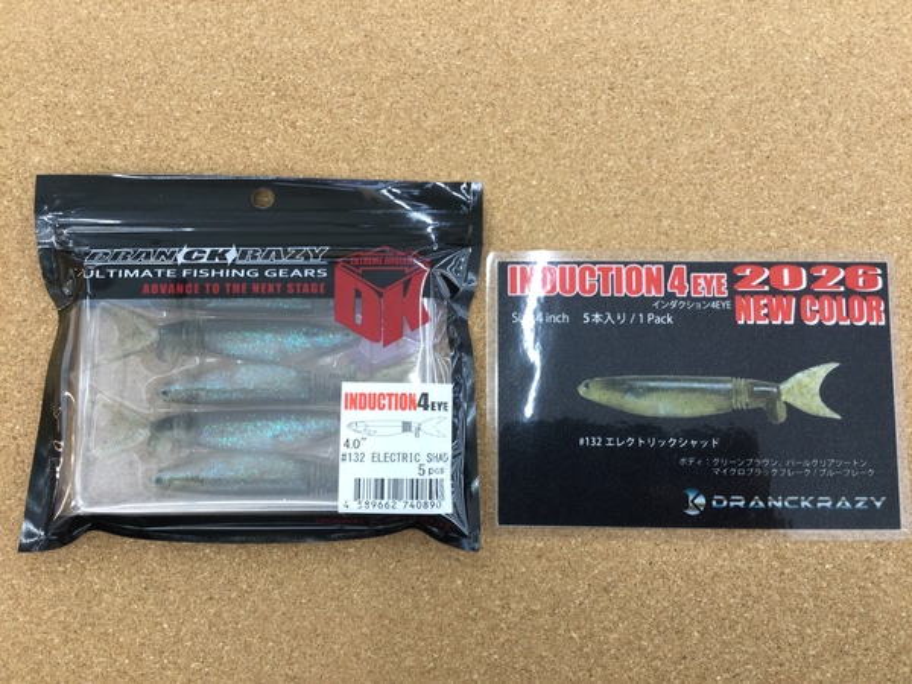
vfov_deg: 45.4
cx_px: 456
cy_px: 342
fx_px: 817
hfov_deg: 58.4
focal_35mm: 31
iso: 50
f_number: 2.4
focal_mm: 3.3
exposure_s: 1/30
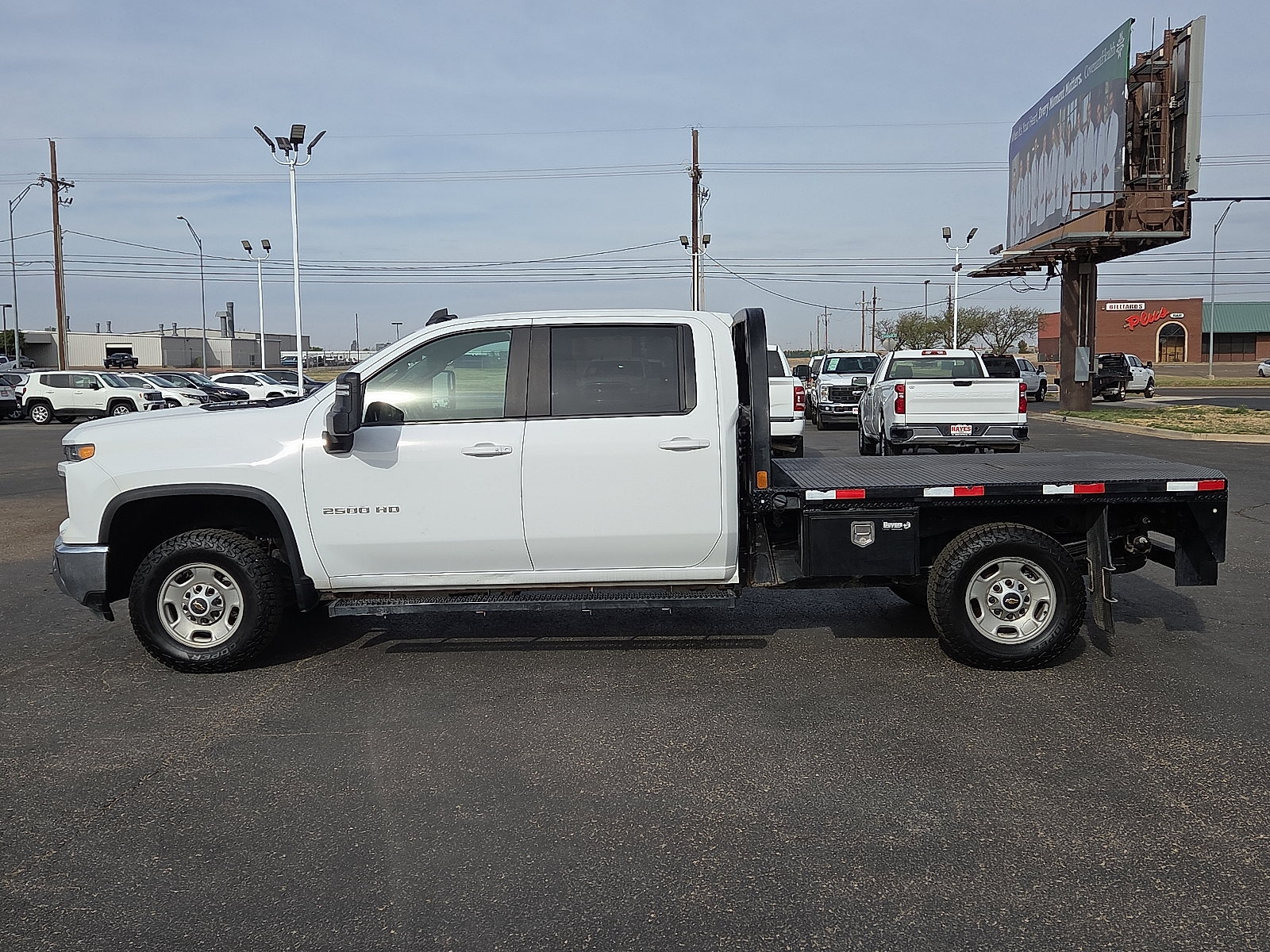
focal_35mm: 34
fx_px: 1247
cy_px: 476
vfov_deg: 41.8
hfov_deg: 54.0
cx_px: 635
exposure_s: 1/10000
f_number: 1.8
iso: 76
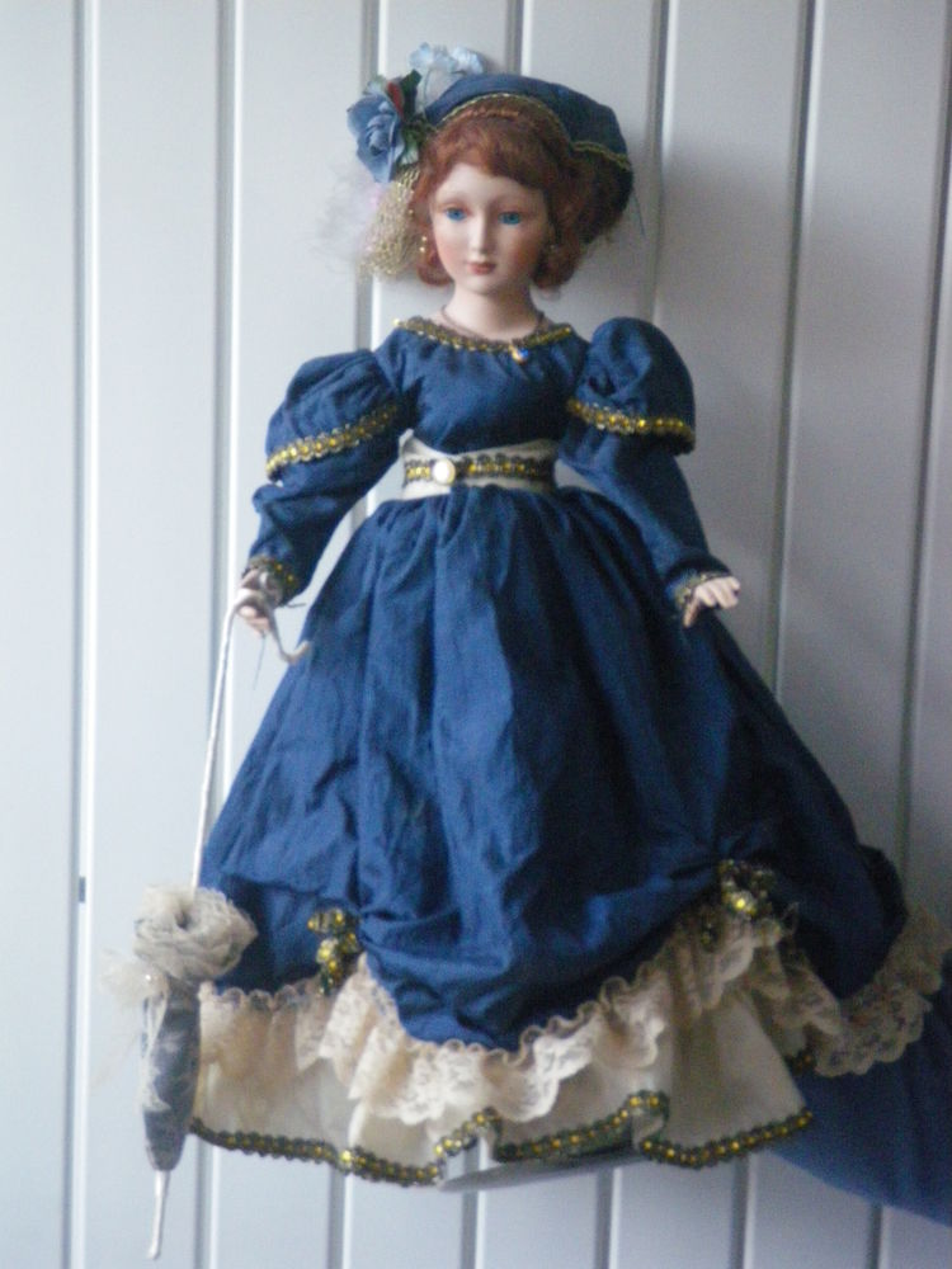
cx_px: 476
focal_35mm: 62
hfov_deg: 23.7
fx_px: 2273
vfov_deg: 31.2
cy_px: 634
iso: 800
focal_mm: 11.1
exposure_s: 1/30
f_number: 4.6
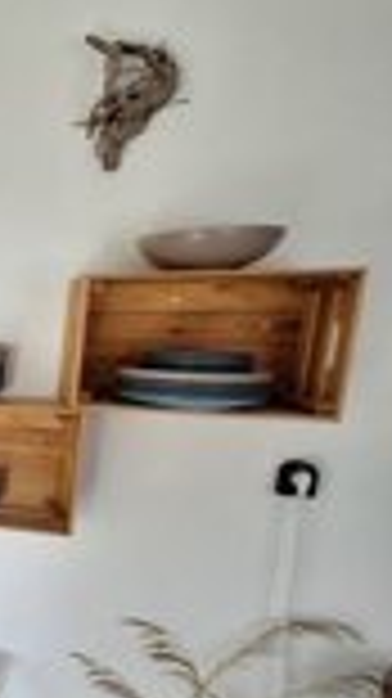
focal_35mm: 33
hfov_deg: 20.2
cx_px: -365
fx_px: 611
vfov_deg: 59.0
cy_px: 419
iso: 160
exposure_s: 1/50
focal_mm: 1.74
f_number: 2.2
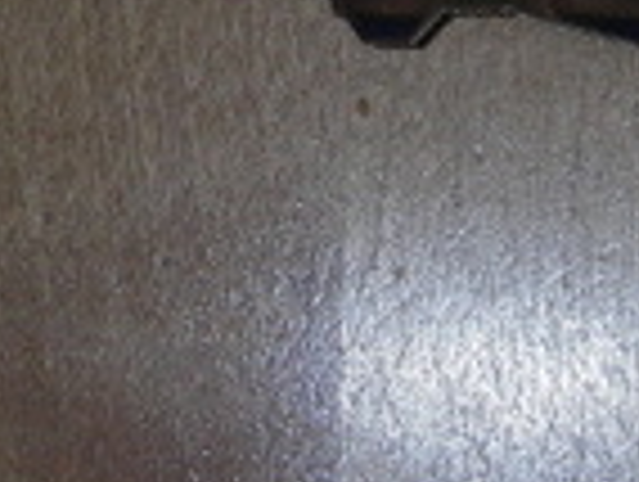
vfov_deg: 10.0
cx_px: 356
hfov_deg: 13.4
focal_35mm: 147
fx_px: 2718
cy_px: -2
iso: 100
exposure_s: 1/30
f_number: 3.3
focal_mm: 6.3
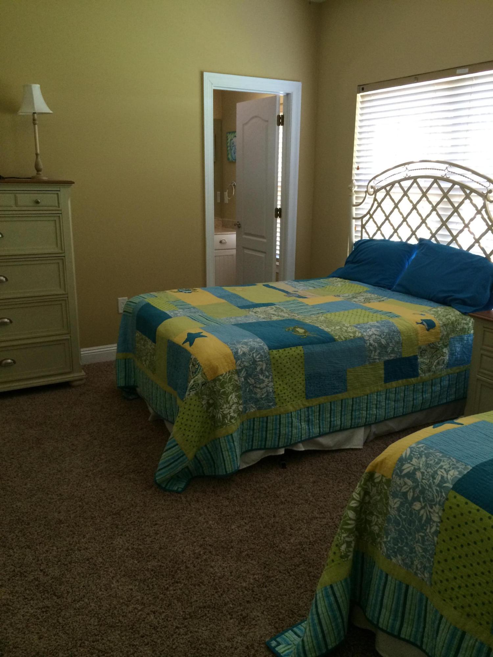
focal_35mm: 30
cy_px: 328
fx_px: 570
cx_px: 246
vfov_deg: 60.0
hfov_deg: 46.8
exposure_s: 1/30
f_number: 2.2
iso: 200
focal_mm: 4.12
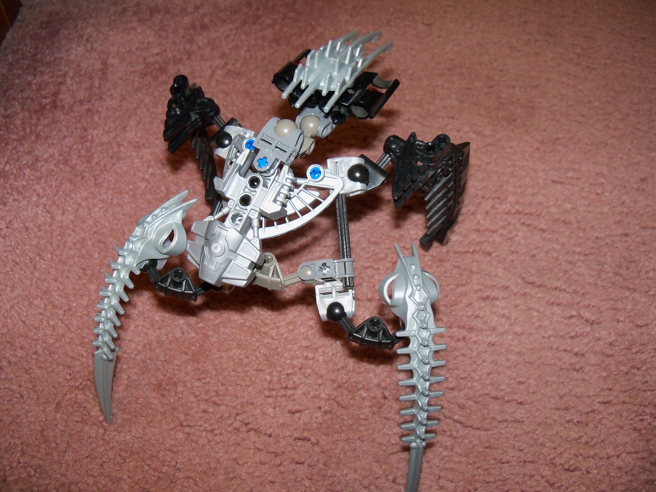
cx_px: 328
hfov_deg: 52.6
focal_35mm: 35
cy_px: 246
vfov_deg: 40.7
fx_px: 663
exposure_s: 1/30
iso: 200
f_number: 3.5
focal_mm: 6.2
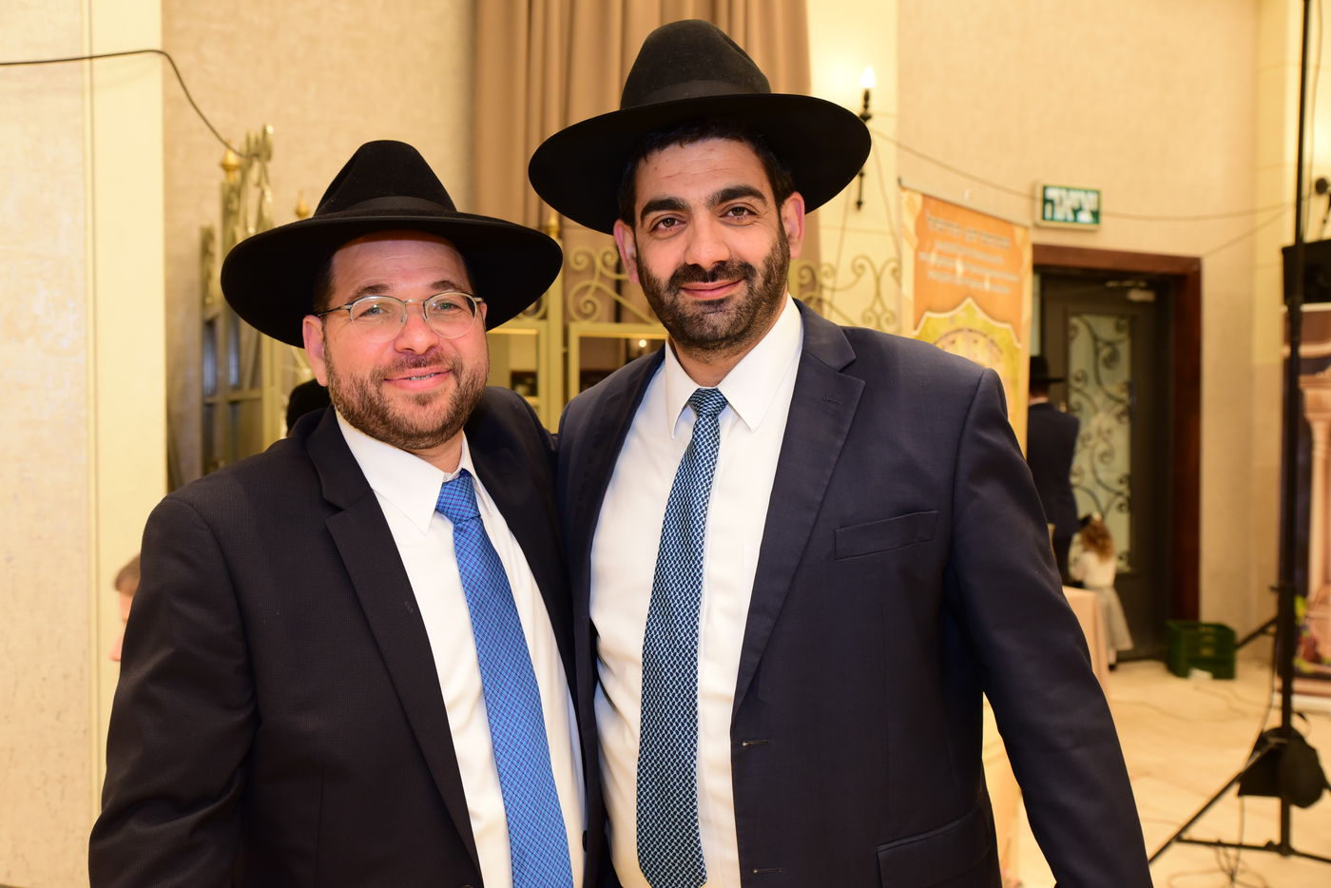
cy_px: 444
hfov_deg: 53.1
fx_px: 1331
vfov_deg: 36.9
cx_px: 666
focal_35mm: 36
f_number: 5.6
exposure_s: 1/100
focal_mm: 36
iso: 2000
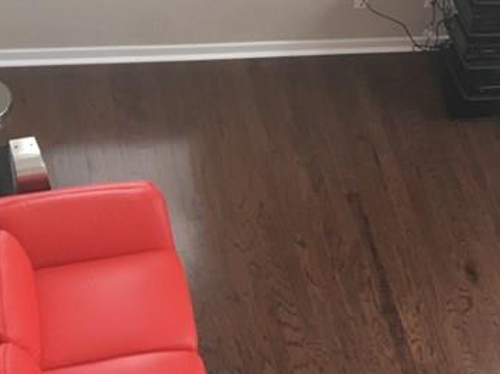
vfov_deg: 17.5
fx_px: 1212
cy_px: 223
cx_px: 650
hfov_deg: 21.1
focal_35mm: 84
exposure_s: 1/15
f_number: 2.2
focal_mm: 4.15
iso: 32
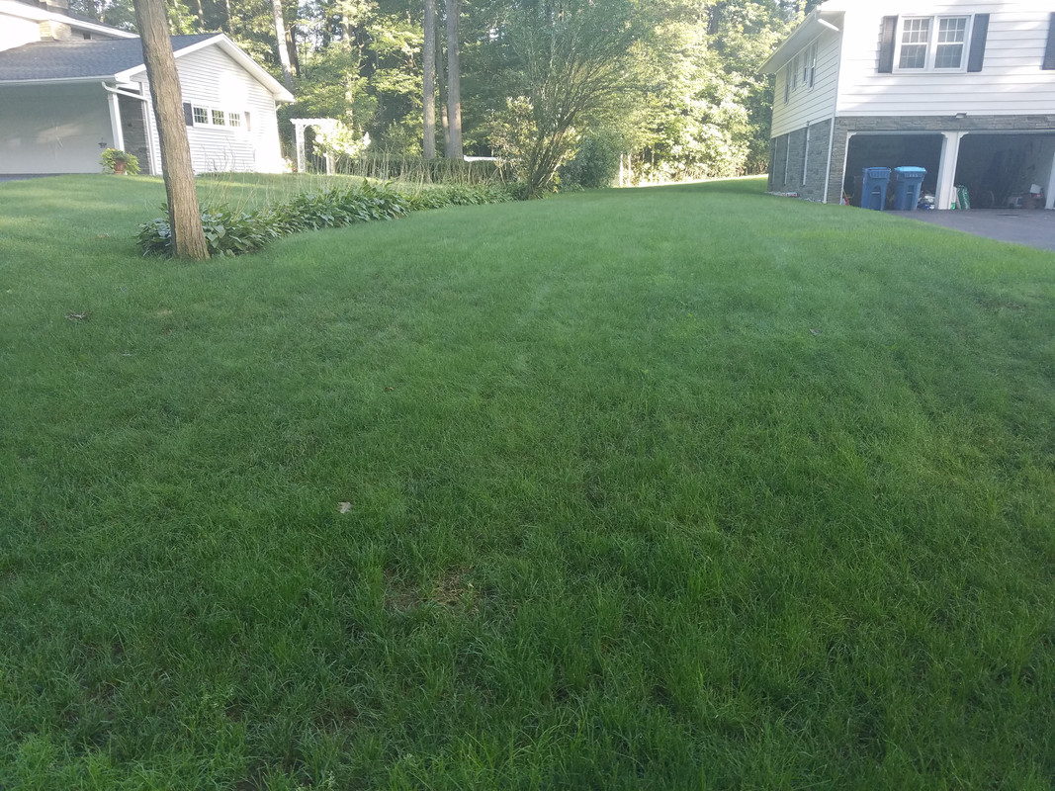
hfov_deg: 67.3
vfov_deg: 53.1
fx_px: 792
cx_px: 528
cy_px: 396
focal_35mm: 26
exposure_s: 1/100
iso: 100
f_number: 1.7
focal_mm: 4.2
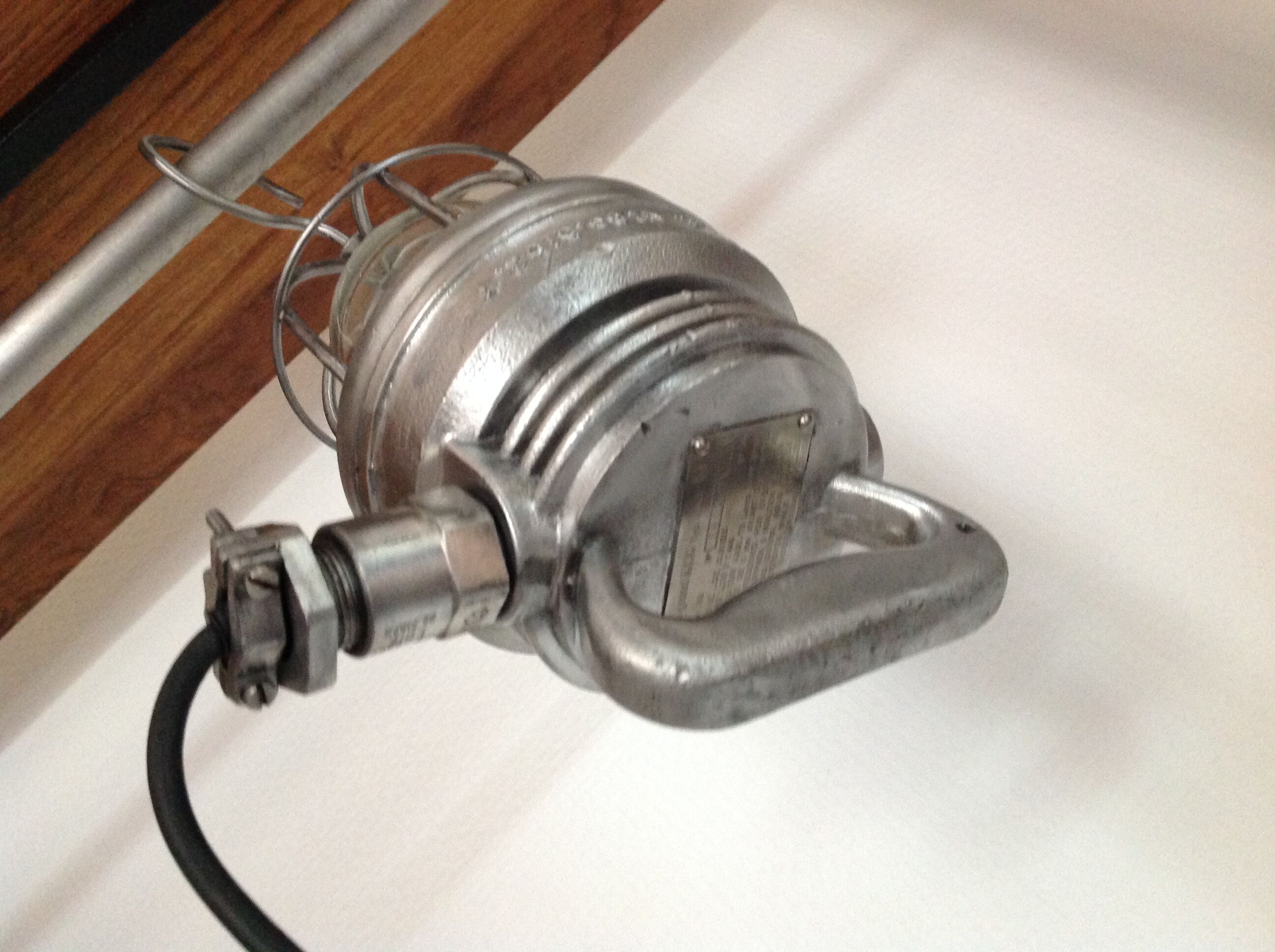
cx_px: 638
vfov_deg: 40.6
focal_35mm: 35
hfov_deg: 52.7
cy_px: 476
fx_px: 1287
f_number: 2.4
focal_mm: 4.28
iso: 320
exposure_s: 1/15
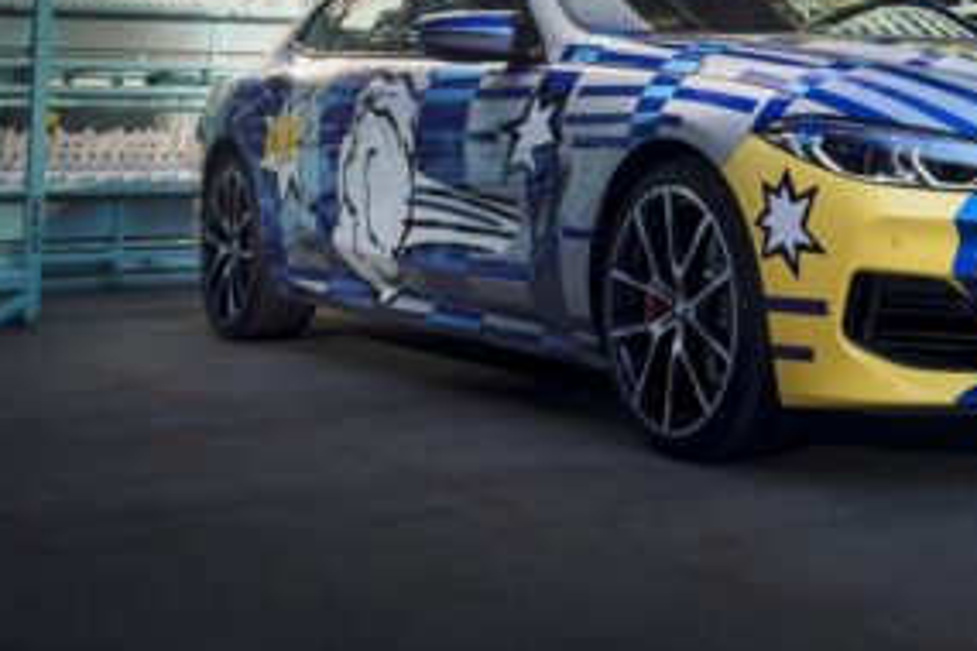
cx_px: 751
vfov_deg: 18.6
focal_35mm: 70
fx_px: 1900
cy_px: -87
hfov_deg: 28.4
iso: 200
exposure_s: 1/400
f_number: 9
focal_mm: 24
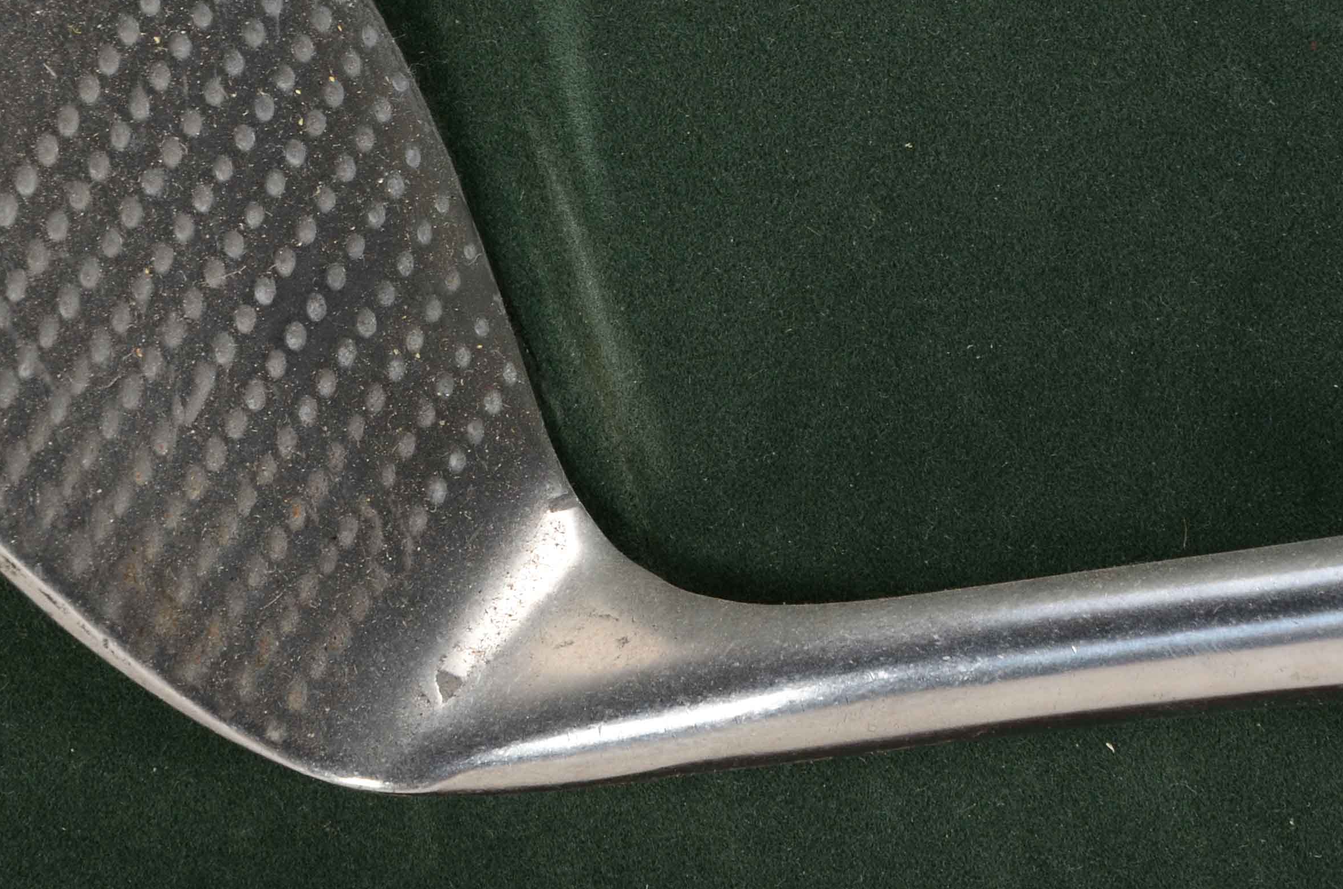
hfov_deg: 6.2
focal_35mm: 331
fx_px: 12324
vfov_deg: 4.1
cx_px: 695
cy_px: 179
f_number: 14
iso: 200
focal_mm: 105
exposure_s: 1/160
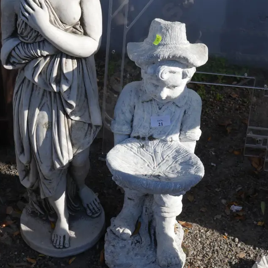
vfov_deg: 24.2
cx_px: 109
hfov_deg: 24.3
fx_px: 622
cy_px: 96
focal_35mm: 71
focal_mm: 25
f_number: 9
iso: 200
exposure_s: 1/250
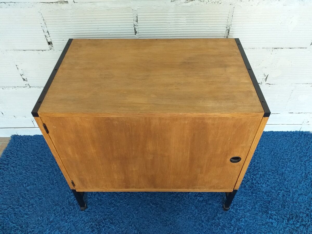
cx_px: 156
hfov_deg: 67.3
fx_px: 234
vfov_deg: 53.1
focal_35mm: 26
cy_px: 117
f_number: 1.9
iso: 200
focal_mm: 3.6
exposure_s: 1/33
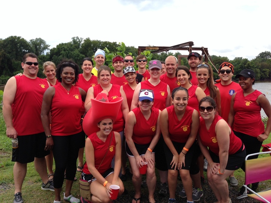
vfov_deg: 42.9
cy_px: 102
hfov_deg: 55.4
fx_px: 258
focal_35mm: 33
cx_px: 136
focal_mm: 4.13
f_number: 2.4
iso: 50
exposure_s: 1/809
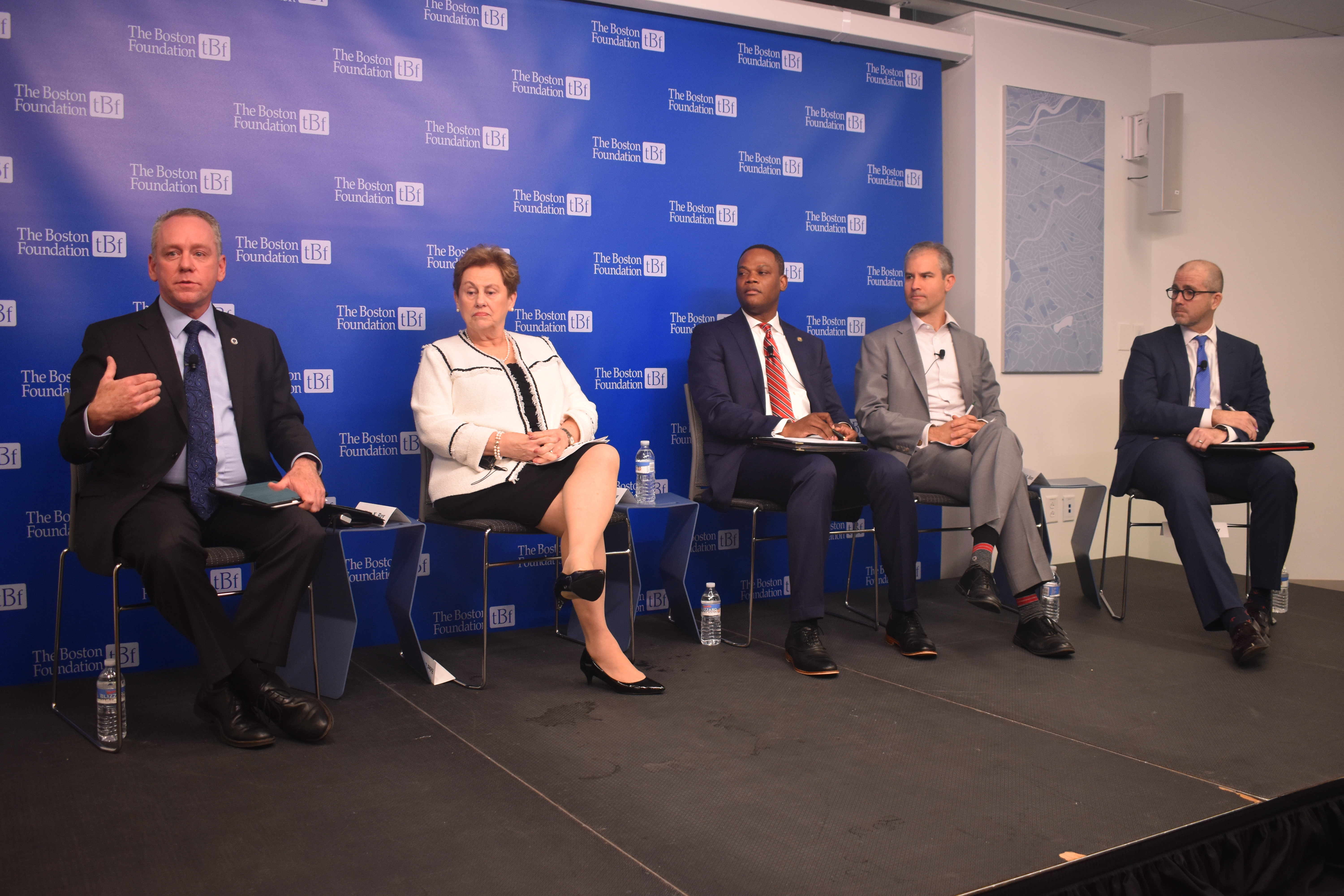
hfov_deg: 57.2
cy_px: 448
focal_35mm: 33
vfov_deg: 40.0
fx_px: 1232
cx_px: 672
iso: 900
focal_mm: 22
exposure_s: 1/60
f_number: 3.8
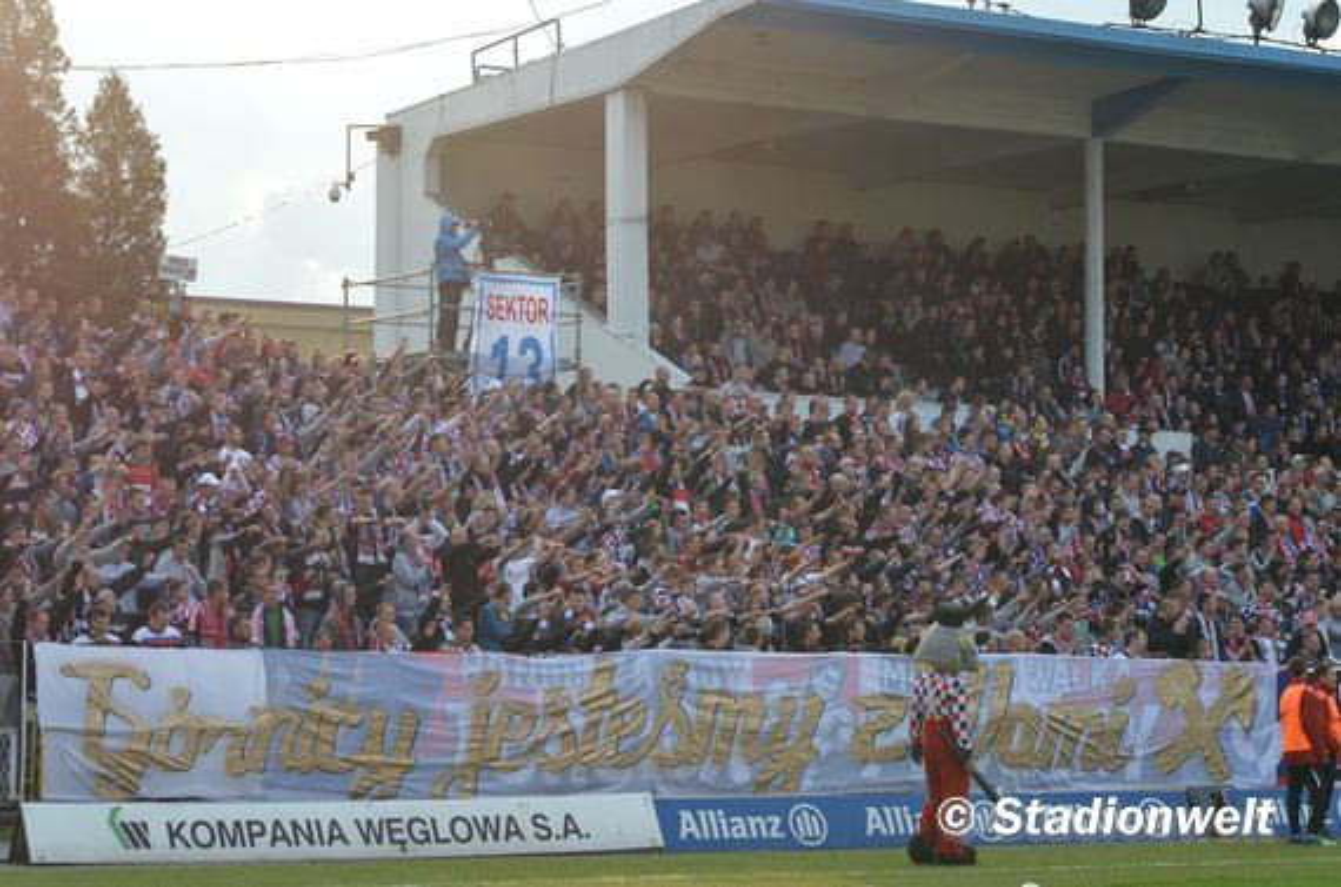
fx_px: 3901
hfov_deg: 19.5
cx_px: 670
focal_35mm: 105
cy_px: 444
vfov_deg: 13.0
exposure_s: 1/500
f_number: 5.6
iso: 360
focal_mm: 70
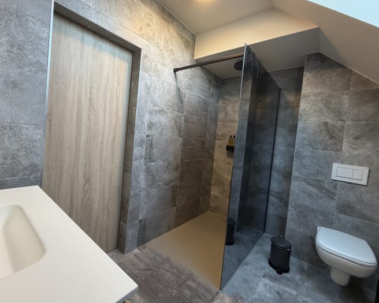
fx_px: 179
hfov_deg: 92.9
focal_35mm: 16
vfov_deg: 80.3
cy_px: 143
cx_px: 173
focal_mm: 2.22
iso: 320
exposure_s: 1/100
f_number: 2.2
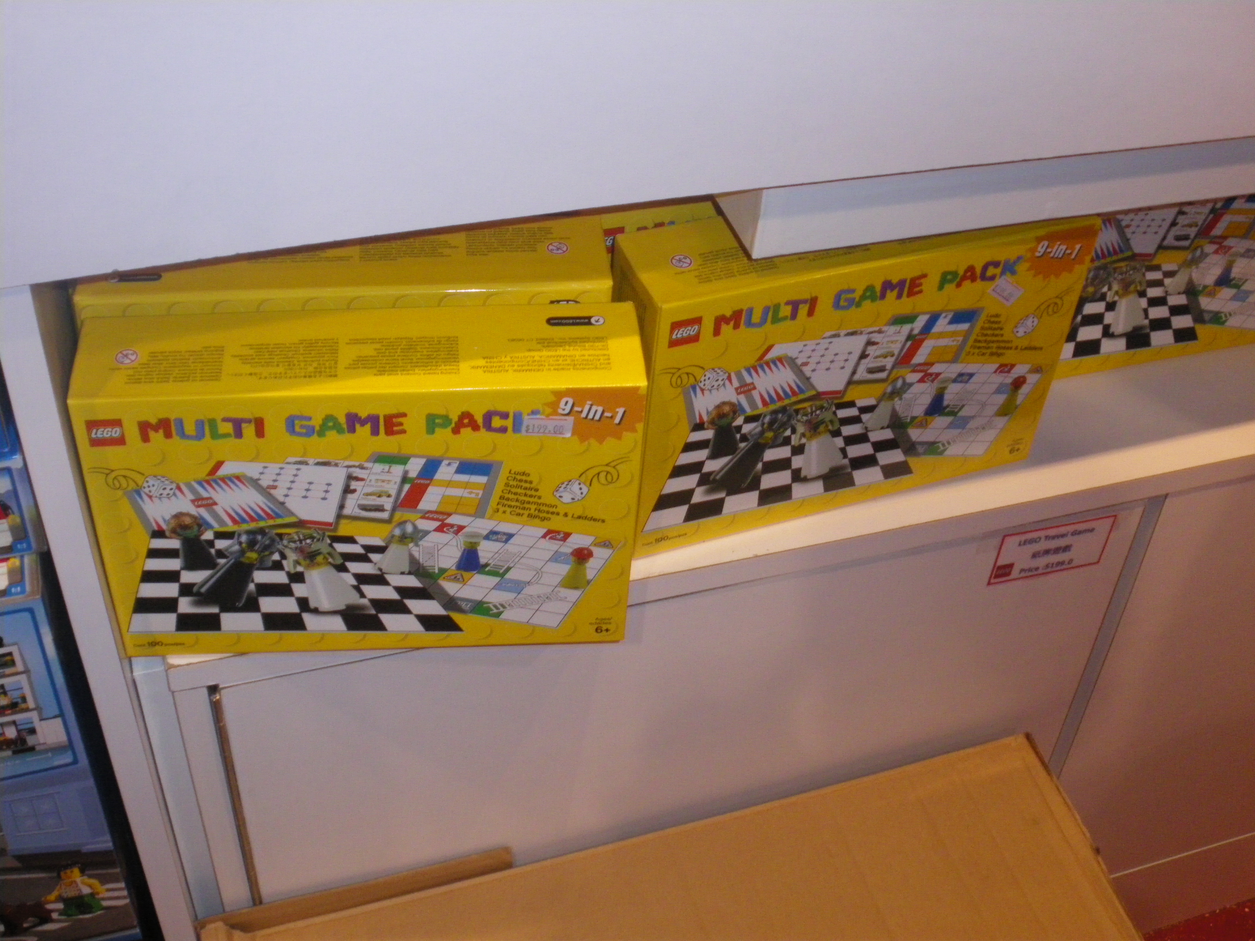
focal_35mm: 42
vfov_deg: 34.3
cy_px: 470
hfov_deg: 44.8
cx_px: 628
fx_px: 1523
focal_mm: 7.5
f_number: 4
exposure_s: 1/50
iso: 400
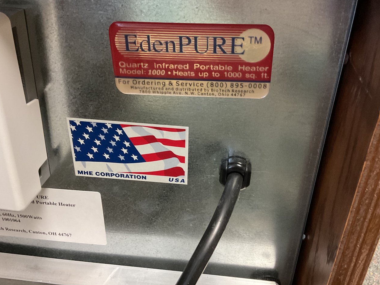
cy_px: 134
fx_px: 384
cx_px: 203
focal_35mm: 35
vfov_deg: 40.7
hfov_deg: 52.6
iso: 250
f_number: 1.8
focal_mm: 3
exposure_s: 1/30
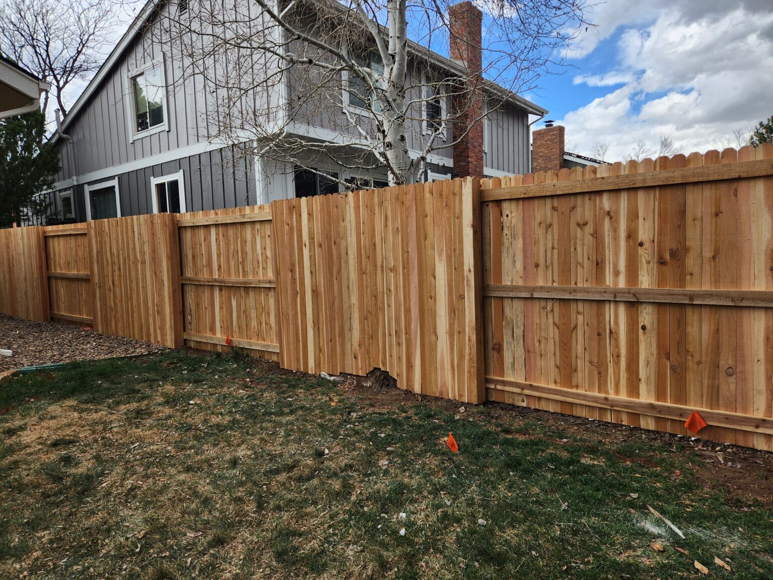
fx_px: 514
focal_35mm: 23
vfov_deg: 58.9
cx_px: 386
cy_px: 290
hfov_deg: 73.9
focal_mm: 5.4
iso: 20
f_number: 1.8
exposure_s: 1/408
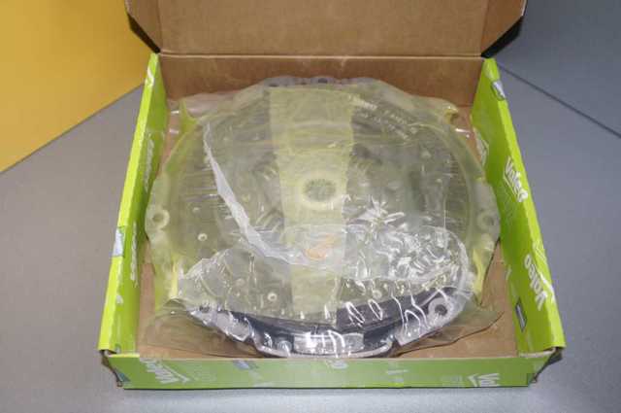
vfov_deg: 34.1
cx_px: 310
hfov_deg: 49.6
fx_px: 672
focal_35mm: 39
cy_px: 206
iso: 320
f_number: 4.5
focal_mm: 26
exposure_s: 1/60
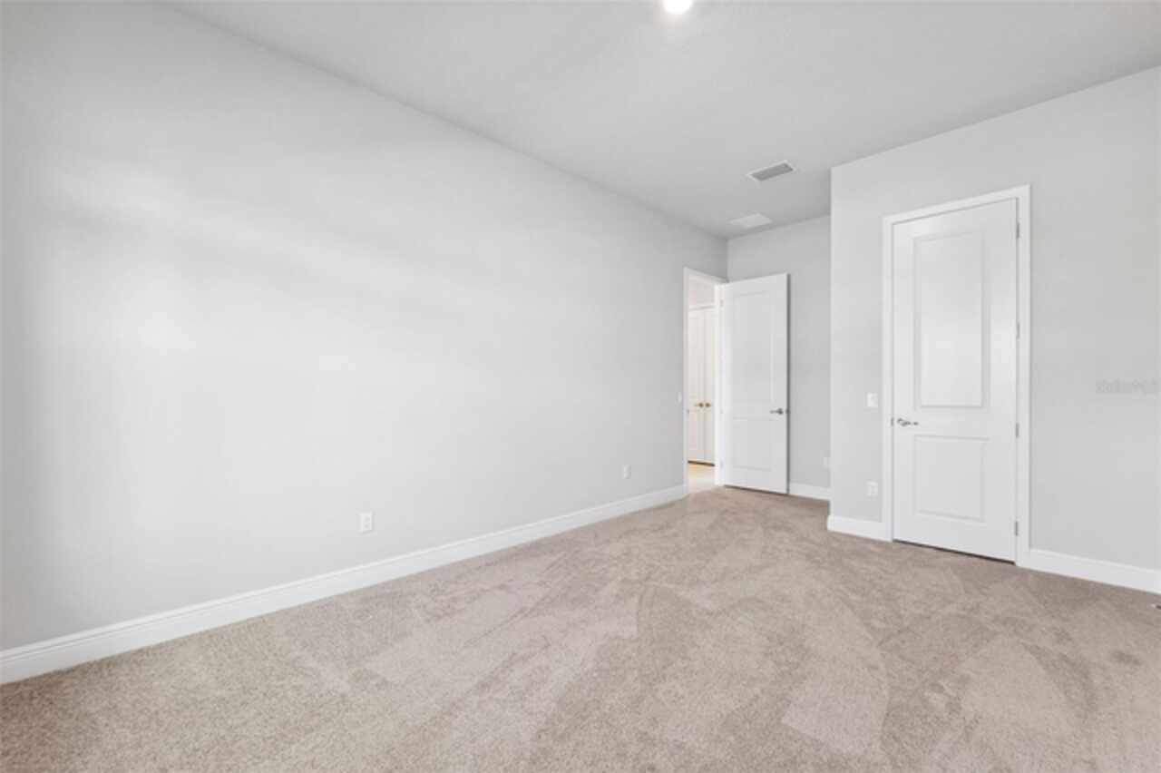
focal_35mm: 14
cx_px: 580
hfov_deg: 104.3
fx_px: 451
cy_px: 386
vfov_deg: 81.1
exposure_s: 1/10
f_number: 8
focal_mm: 14
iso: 400
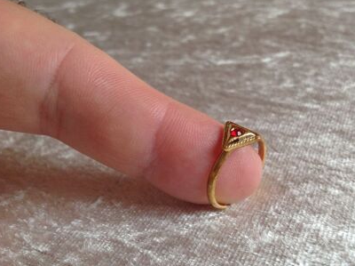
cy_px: 156
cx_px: 208
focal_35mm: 42
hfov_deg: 44.7
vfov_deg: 34.2
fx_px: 430
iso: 64
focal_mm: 4.28
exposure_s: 1/24
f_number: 2.4
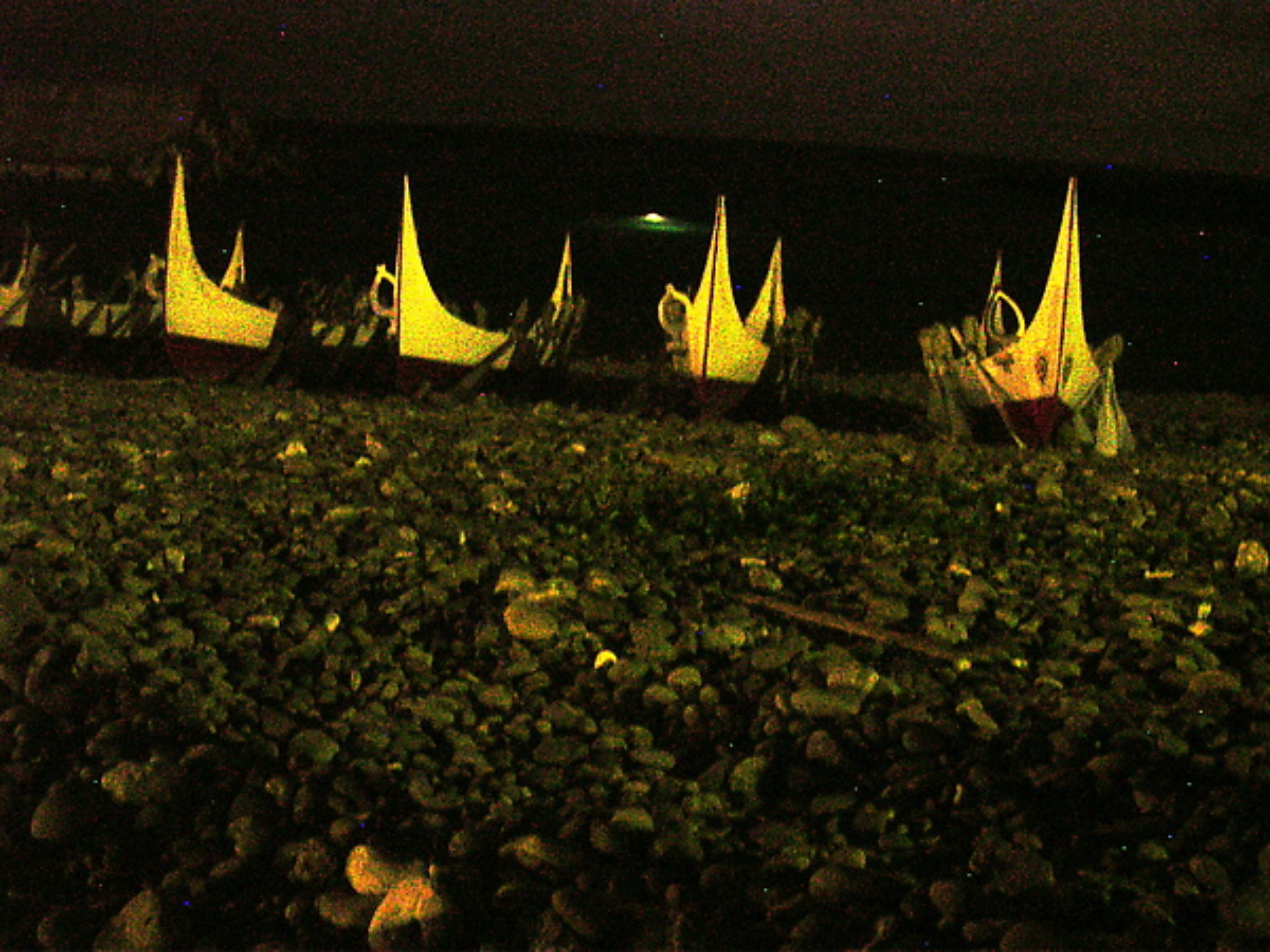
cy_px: 476
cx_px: 635
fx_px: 1394
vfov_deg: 37.7
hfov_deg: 49.0
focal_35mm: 38
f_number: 2.8
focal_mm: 5.8
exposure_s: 2
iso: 400
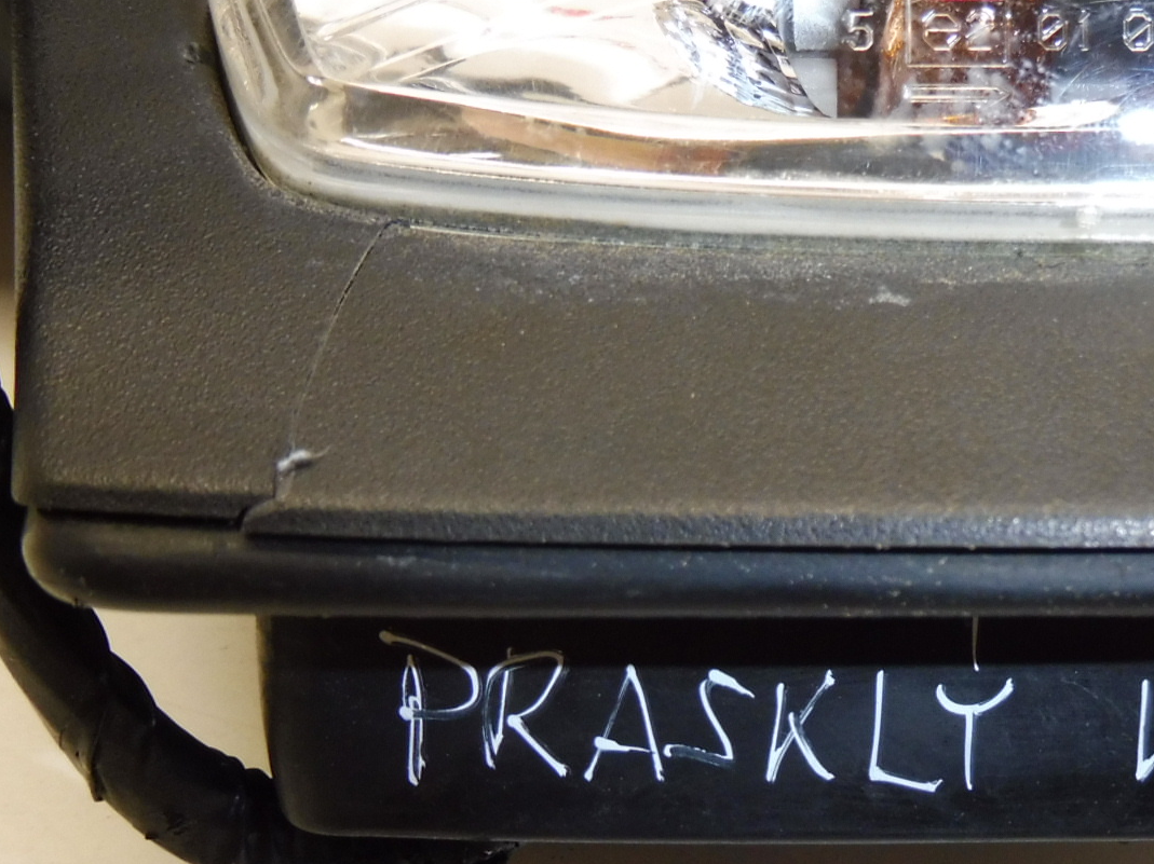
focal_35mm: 46
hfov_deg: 39.2
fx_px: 1533
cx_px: 963
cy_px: 521
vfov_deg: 31.4
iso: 200
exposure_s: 1/60
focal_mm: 4.3
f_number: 3.5
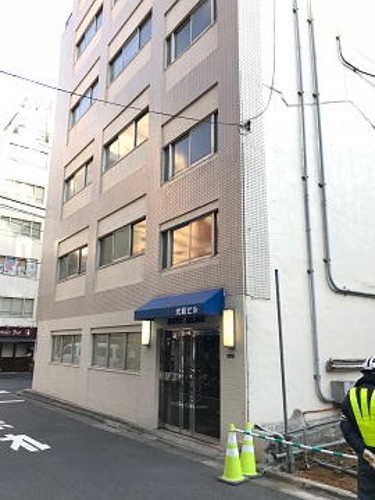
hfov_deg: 49.7
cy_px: 250
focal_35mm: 28
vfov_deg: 63.4
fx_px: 404
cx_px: 188
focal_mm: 3.99
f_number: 1.8
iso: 20
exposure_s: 1/202
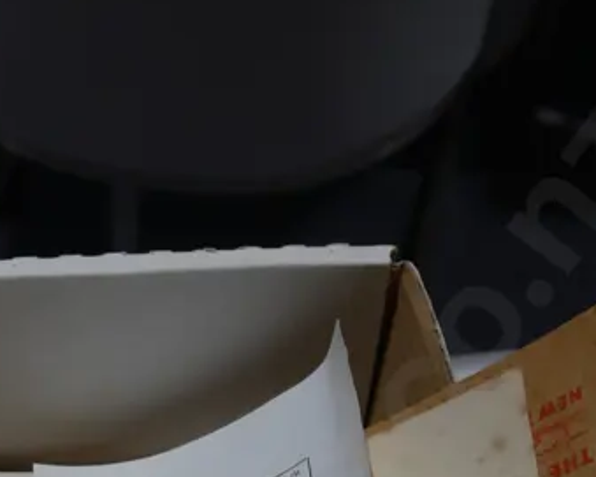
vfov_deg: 12.6
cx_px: 87
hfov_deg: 17.0
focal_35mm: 112
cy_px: 848
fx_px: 1975
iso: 200
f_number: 5
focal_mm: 19
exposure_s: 1/160
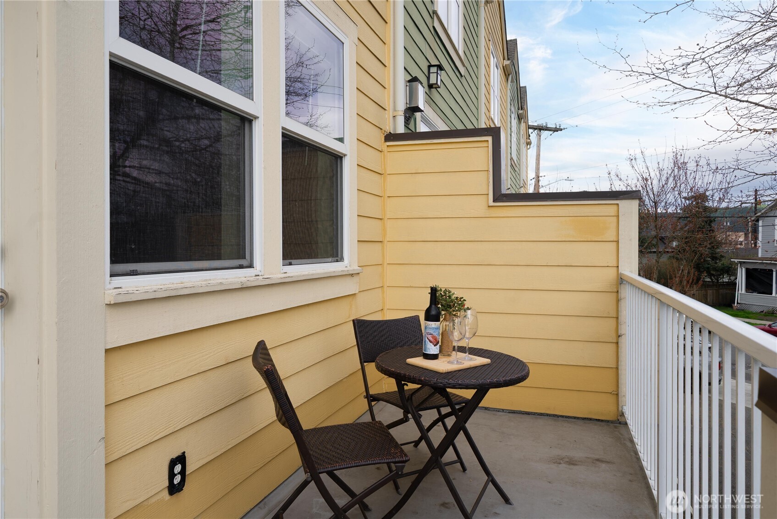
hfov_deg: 73.7
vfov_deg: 53.2
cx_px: 388
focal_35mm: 24
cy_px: 260
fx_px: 518
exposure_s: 1/80
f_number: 7.1
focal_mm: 24
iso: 80
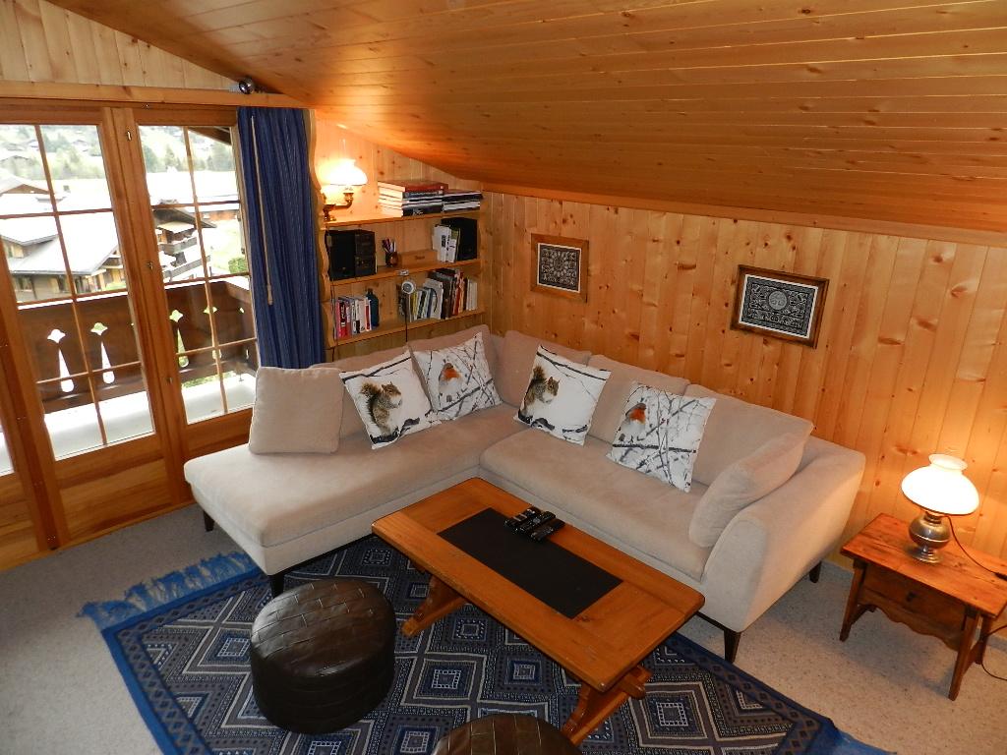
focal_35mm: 23
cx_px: 504
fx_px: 669
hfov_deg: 73.9
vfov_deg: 58.9
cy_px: 378
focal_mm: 4
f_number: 3.4
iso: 200
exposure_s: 1/30
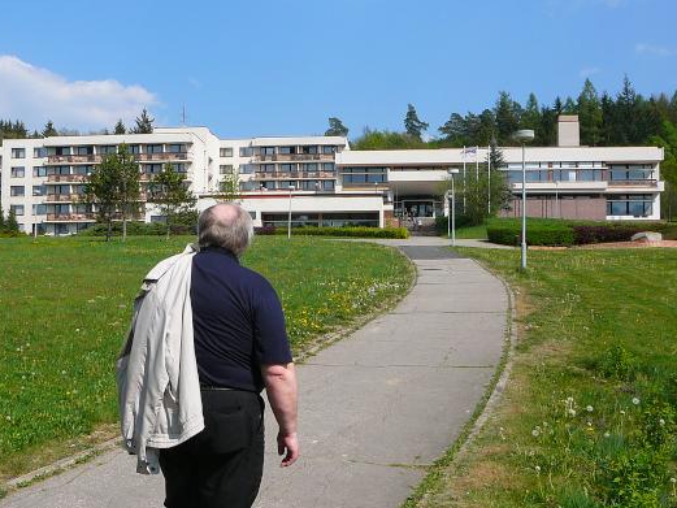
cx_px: 303
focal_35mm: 43
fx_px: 841
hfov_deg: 43.8
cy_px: 288
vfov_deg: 33.6
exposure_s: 1/640
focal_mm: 5.2
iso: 80
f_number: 5
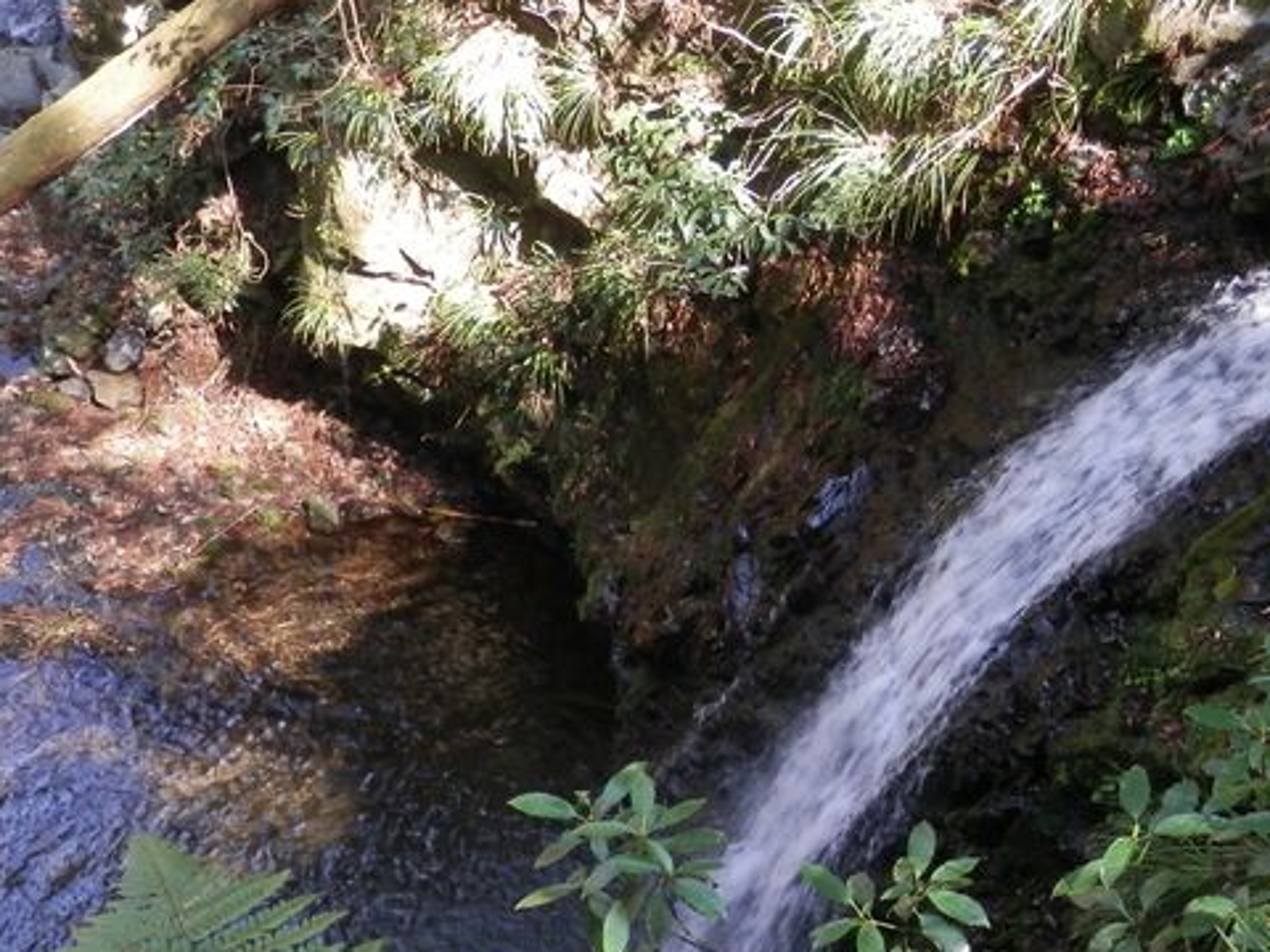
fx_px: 1834
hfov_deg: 37.9
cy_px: 590
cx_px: 799
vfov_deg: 29.0
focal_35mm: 50
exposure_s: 1/50
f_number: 3.3
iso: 200
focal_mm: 5.5
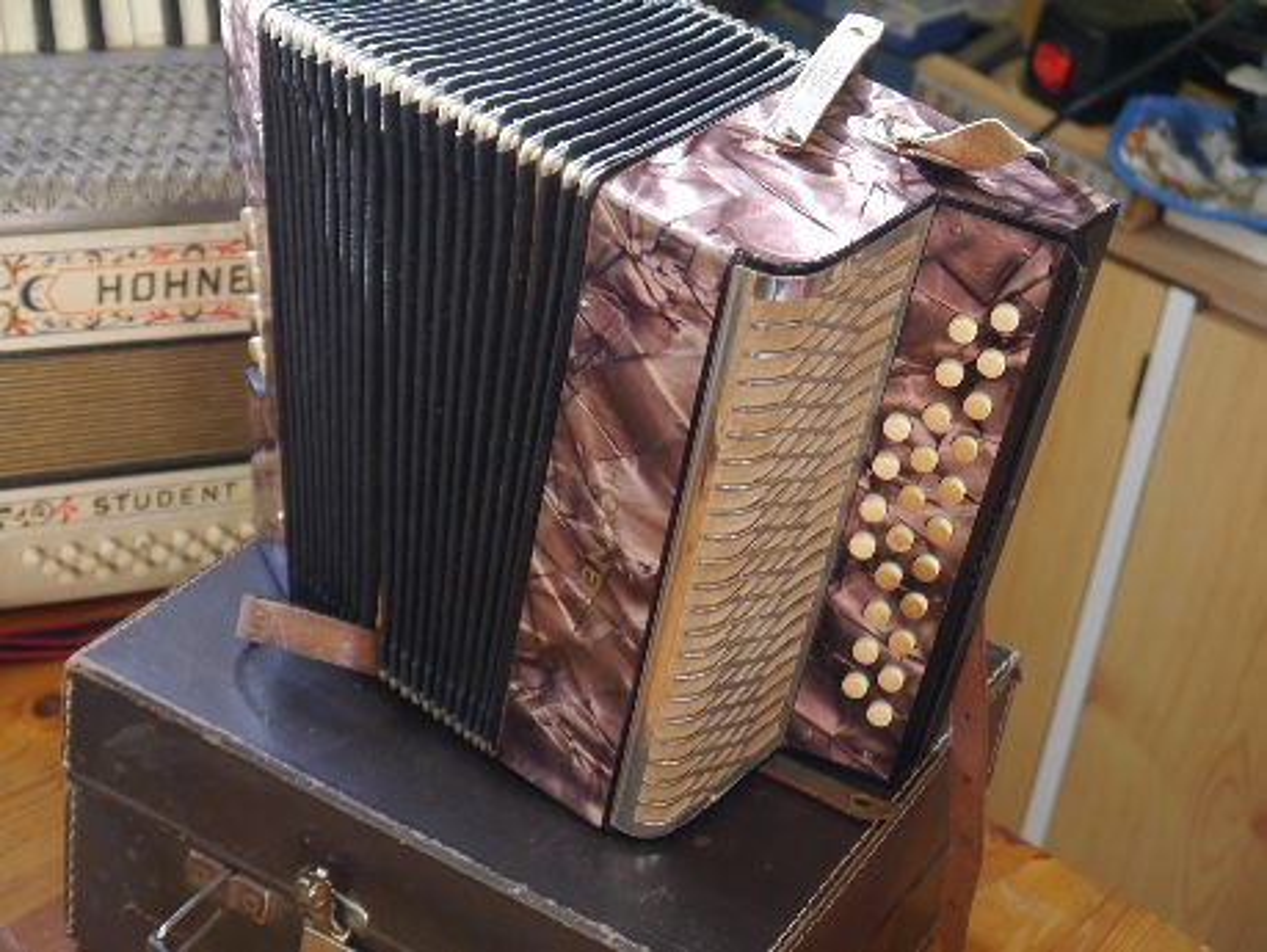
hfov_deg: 31.2
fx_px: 2271
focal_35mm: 62
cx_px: 634
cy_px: 476
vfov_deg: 23.7
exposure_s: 1/60
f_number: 5
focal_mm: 31
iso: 500
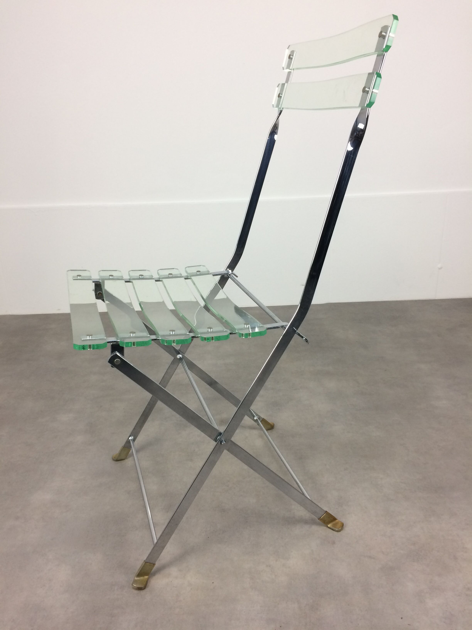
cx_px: 236
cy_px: 315
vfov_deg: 61.7
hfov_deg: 48.2
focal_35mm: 29
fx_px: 527
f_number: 2.2
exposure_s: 1/33
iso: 40
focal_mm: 4.15
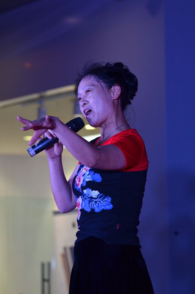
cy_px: 147
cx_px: 98
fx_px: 1469
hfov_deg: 7.6
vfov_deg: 11.4
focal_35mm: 180
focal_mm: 120
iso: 1000
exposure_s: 1/160
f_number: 4.5
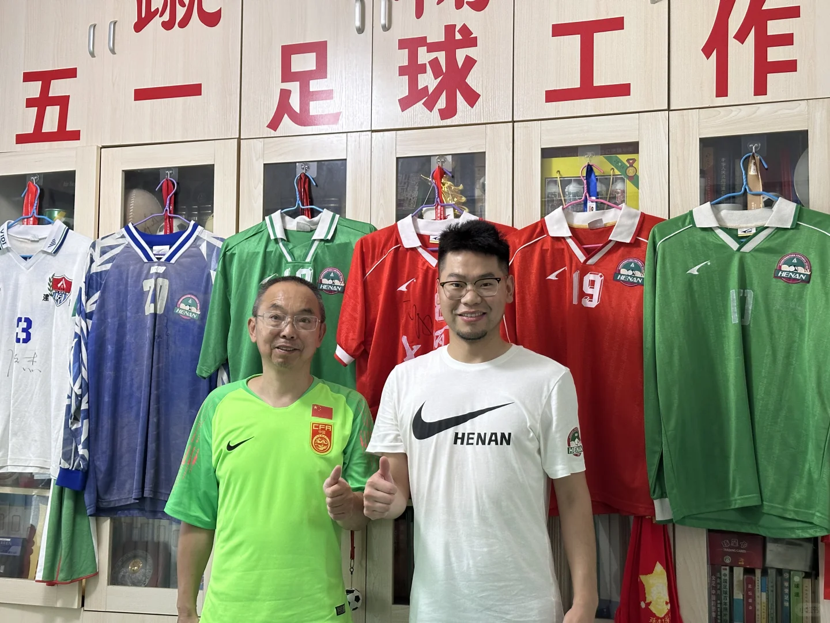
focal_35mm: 48
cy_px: 312
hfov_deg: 39.7
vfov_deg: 30.3
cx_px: 415
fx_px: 1151
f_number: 1.78
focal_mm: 6.86
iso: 200
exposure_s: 1/33
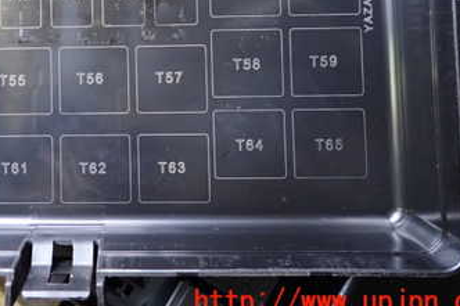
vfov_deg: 27.2
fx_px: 600
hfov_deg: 40.2
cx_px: 91
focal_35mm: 47
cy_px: 8
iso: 250
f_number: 2
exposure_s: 1/30
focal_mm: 4.5
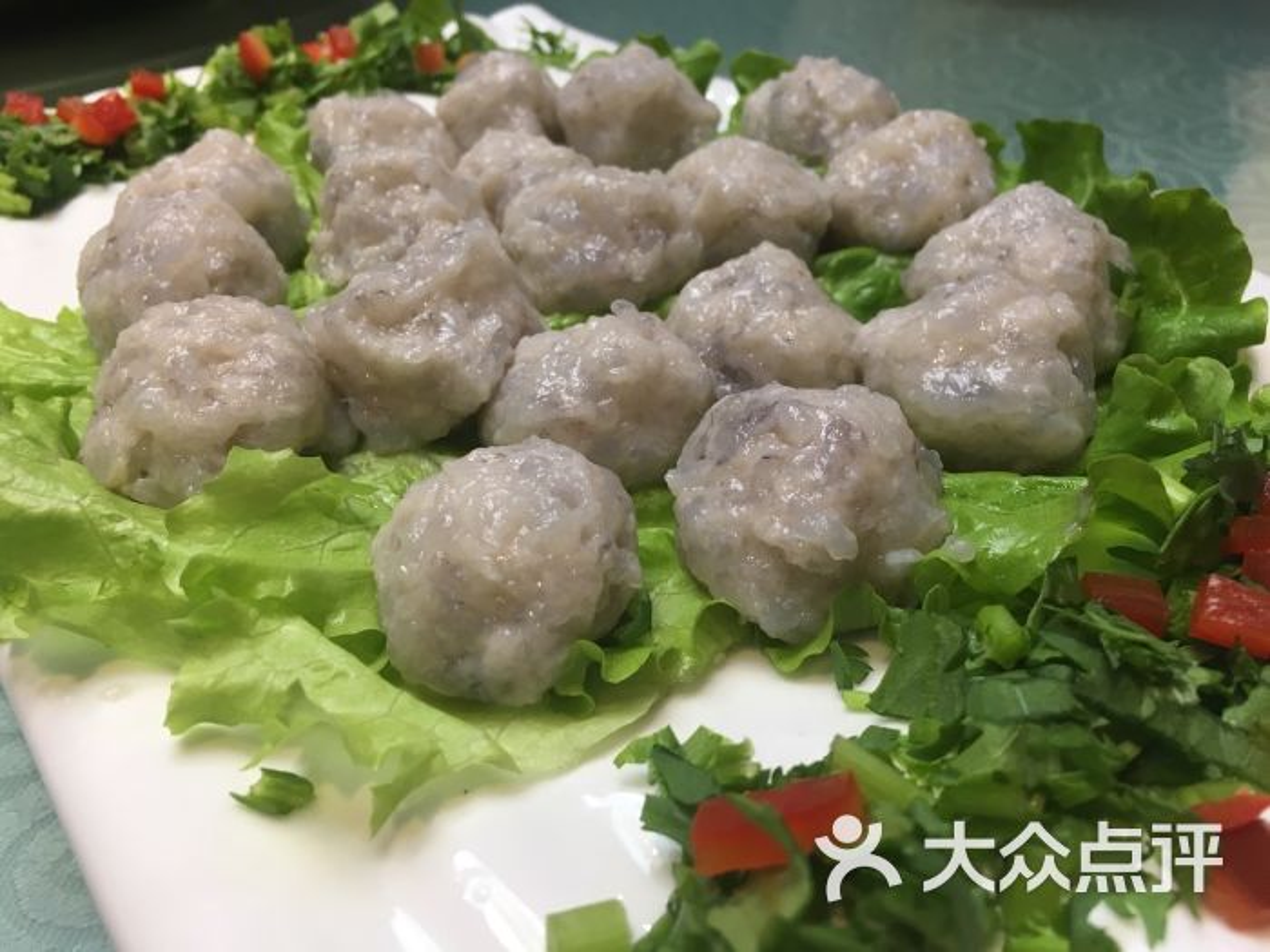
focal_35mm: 29
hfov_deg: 61.7
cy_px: 476
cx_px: 635
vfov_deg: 48.2
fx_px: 1064
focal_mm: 4.15
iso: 80
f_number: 2.2
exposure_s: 1/33
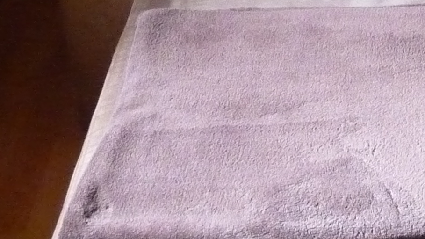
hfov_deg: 16.6
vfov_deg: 9.5
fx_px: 1307
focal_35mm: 116
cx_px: 658
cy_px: -302
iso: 800
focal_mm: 4.7
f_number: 3.3
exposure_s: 1/15
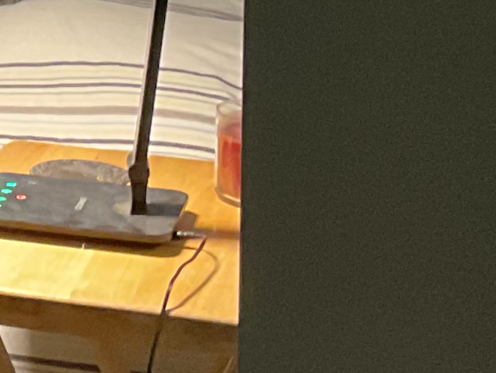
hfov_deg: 10.2
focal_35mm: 184
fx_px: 2638
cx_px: -348
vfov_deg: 7.9
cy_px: -242
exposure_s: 1/30
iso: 320
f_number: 1.8
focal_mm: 3
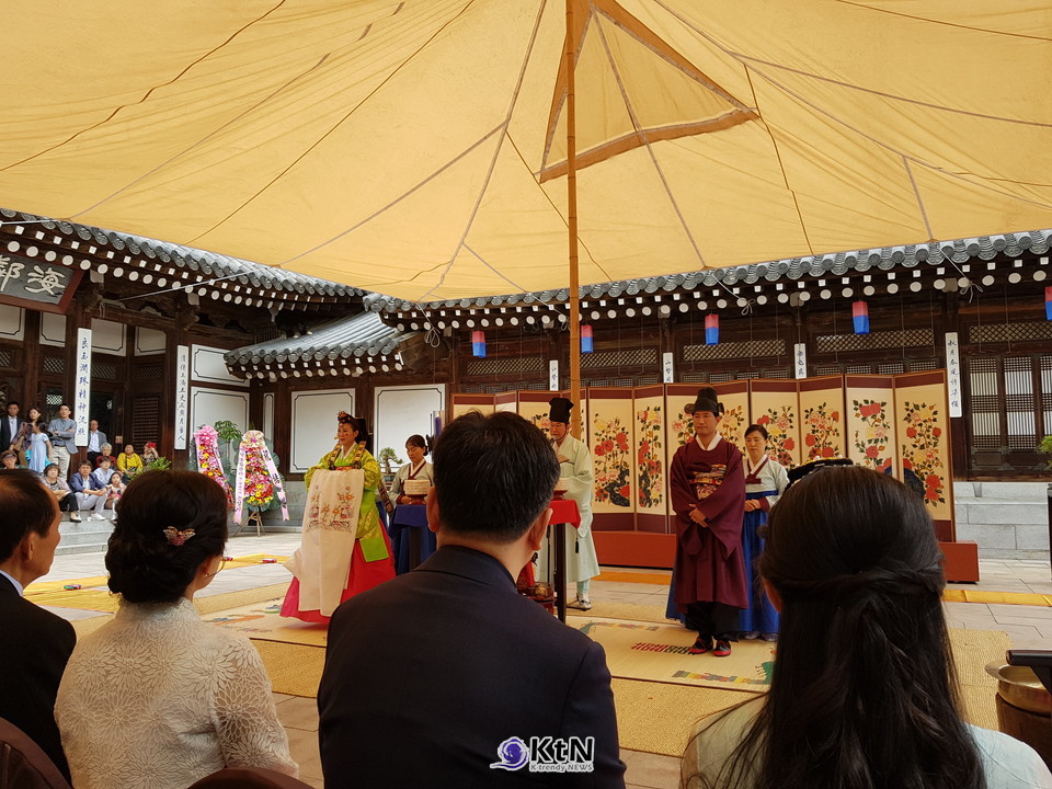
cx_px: 526
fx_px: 790
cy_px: 394
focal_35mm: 26
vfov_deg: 53.1
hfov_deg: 67.3
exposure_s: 1/299
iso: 40
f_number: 1.7
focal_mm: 4.3
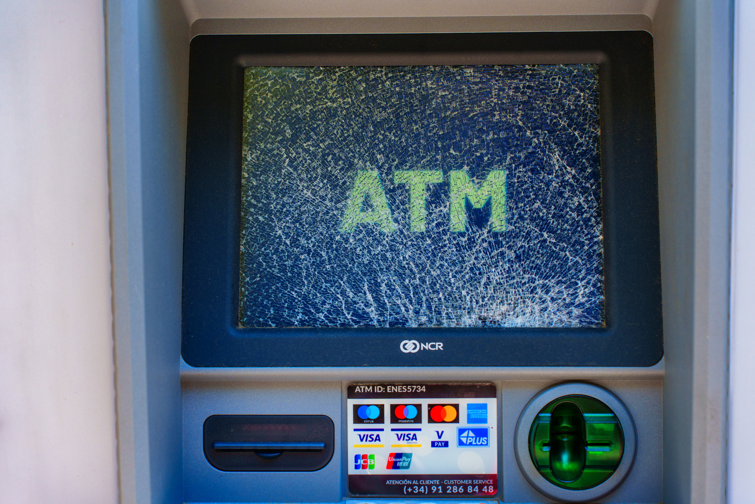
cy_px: 252
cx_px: 378
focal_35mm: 75
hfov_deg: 27.0
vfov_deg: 18.2
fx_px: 1573
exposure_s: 1/250
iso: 100
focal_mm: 75
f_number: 4.5
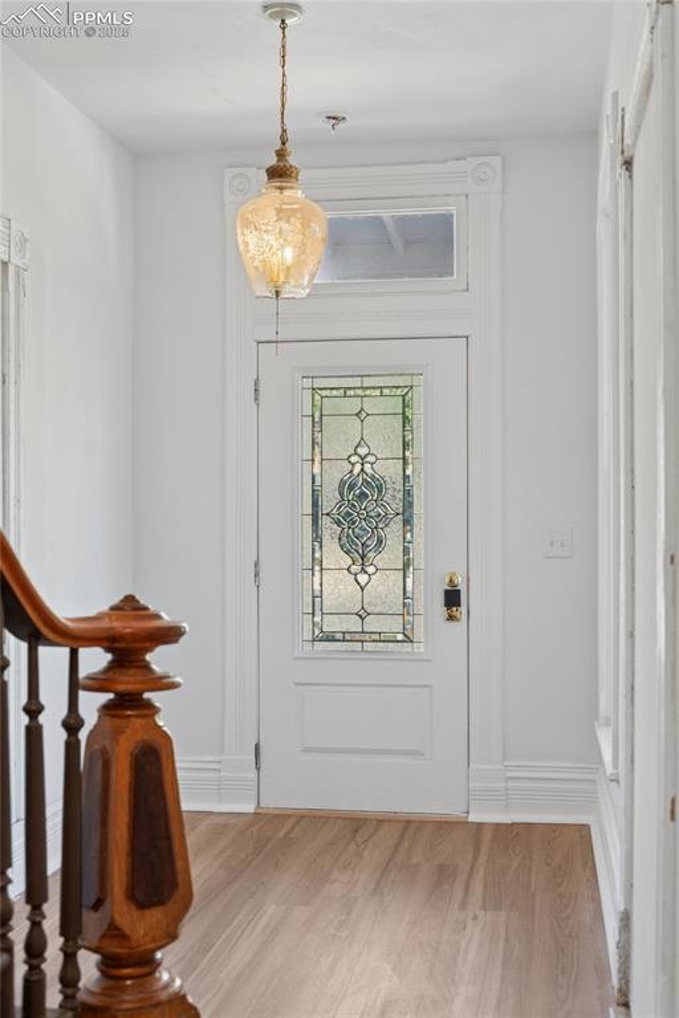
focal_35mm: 42
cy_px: 509
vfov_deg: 46.4
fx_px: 1188
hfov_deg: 31.9
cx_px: 340
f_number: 3.5
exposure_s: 1/100
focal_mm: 42
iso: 400
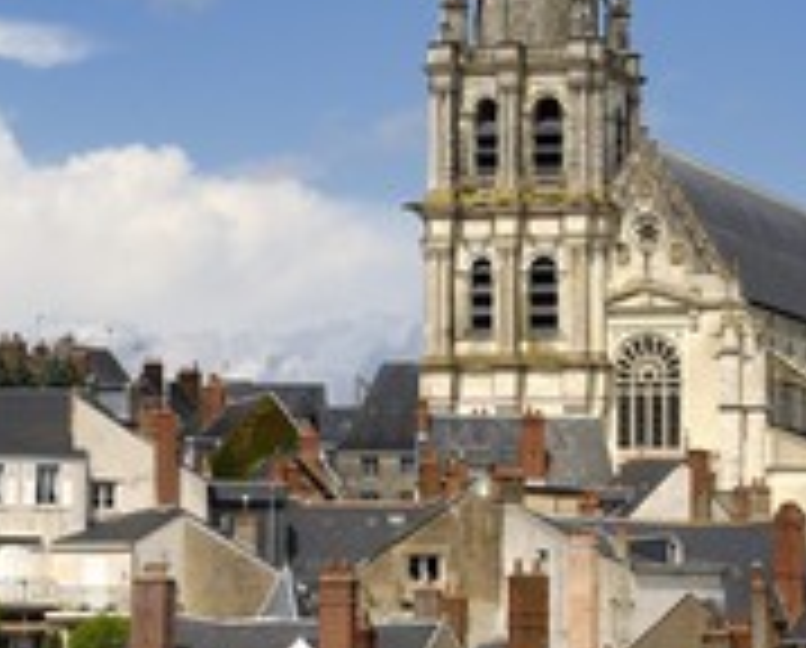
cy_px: 266
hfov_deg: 9.7
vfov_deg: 7.8
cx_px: 466
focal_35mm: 198
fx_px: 4734
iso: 100
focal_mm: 60
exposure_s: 1/160
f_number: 13
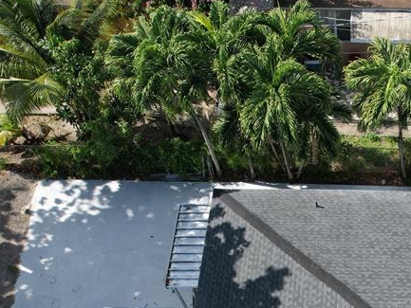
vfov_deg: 27.4
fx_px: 594
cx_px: 360
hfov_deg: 36.1
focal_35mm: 50
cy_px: 313
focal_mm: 8.38
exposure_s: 1/1500
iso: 120
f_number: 2.8
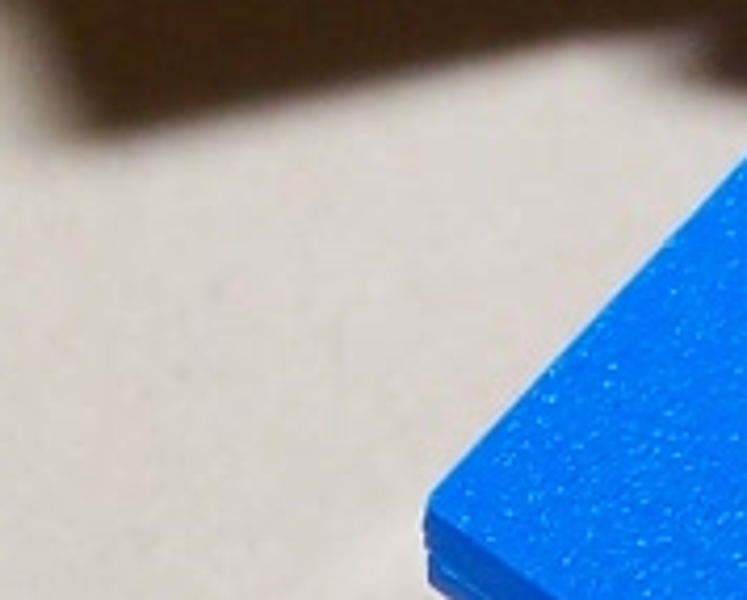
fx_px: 6887
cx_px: 806
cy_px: 310
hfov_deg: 6.2
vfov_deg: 5.0
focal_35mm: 311
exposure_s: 1/60
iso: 80
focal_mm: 6.3
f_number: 2.8
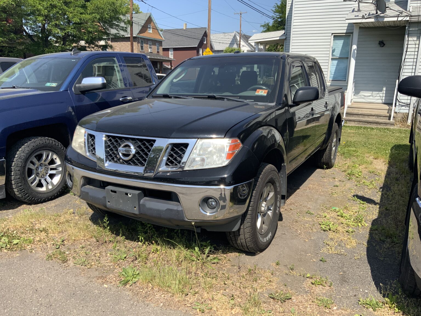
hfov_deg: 61.7
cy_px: 158
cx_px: 210
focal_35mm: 29
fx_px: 353
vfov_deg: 48.2
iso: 16
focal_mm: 3
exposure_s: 1/1412
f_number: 1.8
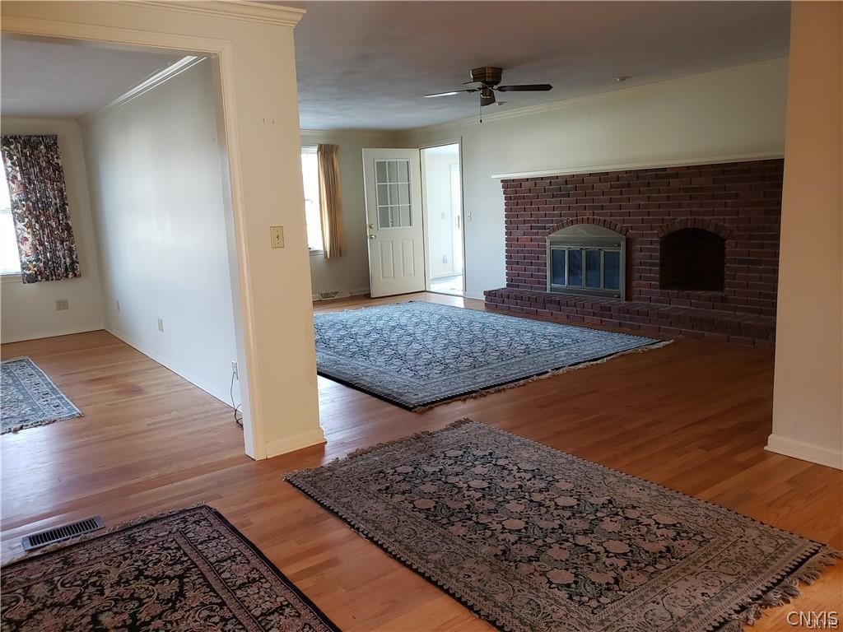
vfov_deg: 53.1
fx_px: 633
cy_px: 316
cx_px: 422
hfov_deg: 67.3
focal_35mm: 26
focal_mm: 4.3
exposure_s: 1/40
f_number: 2.4
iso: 320
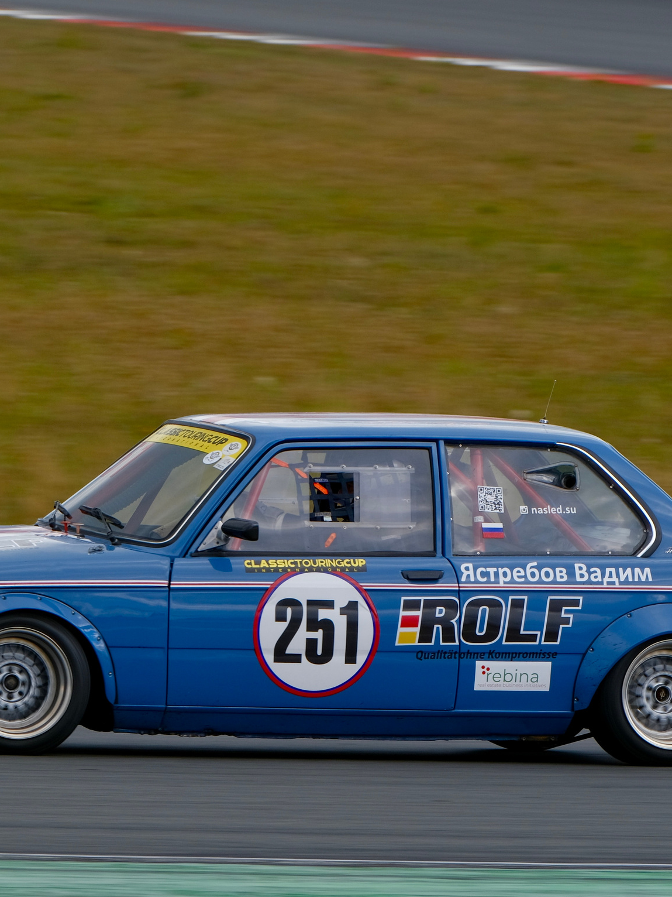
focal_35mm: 461
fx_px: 11933
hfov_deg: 3.2
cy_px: 407
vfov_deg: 4.3
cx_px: 256
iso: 160
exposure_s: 1/250
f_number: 8
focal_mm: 191.6
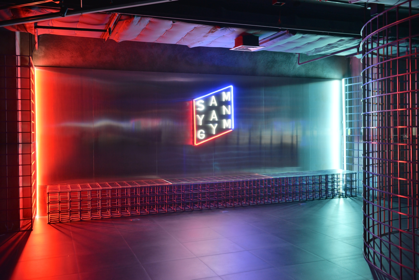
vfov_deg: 37.9
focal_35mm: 35
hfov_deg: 54.4
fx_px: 407
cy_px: 140
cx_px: 210
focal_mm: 35
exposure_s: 1/15
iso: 800
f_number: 4
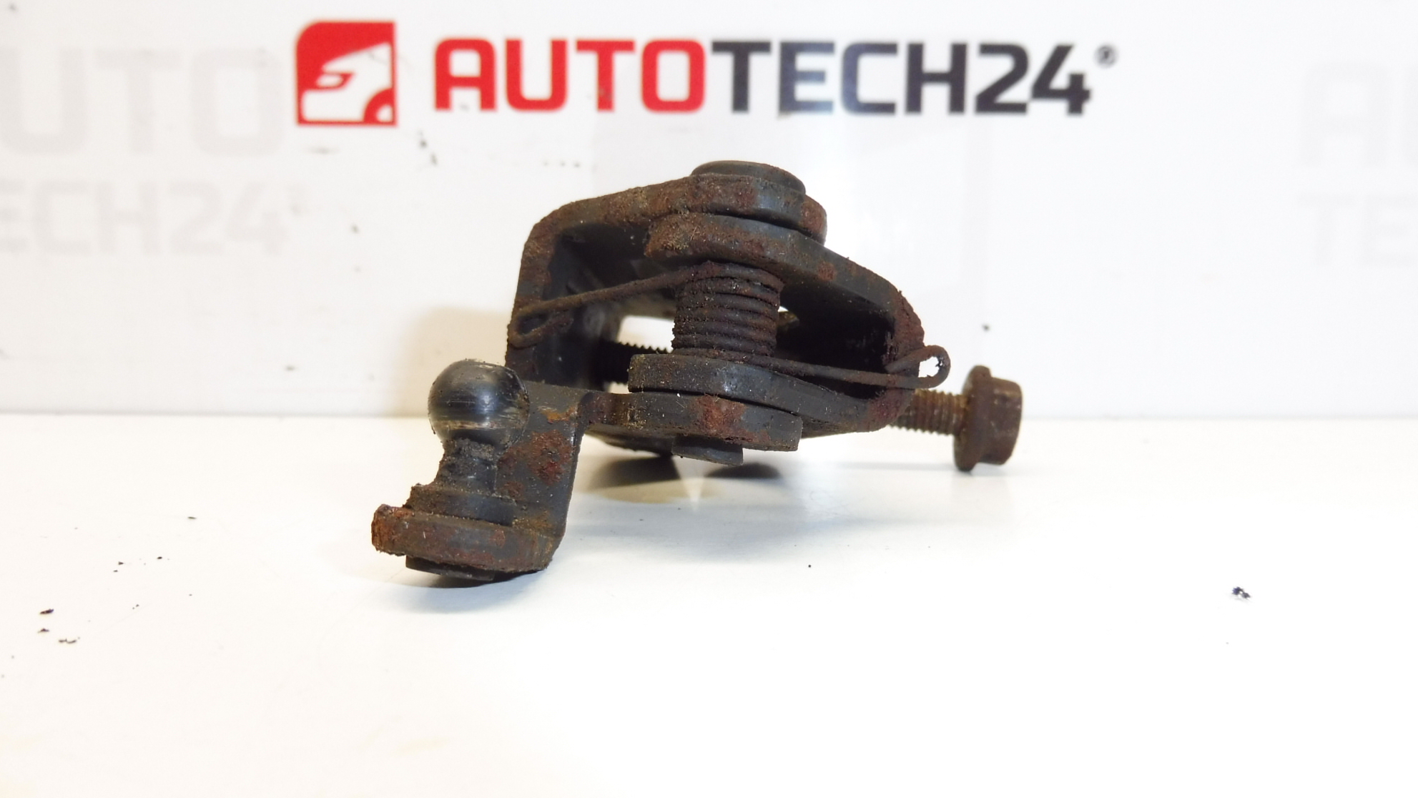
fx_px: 1015
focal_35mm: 27
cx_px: 700
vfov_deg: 42.8
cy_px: 447
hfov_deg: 69.9
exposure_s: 1/60
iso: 200
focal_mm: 4.3
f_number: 3.5
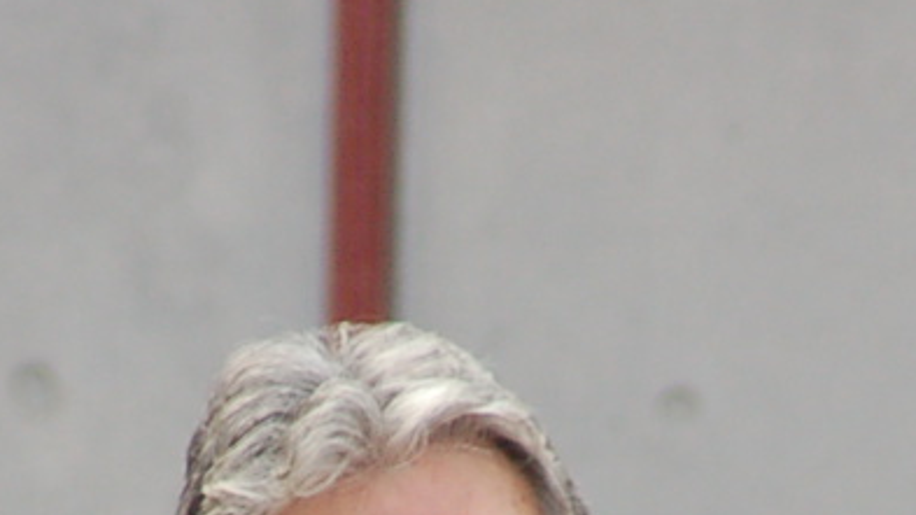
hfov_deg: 1.2
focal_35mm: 1803
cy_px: 1042
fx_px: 43789
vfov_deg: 0.7
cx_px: 468
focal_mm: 300
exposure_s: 1/400
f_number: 6.3
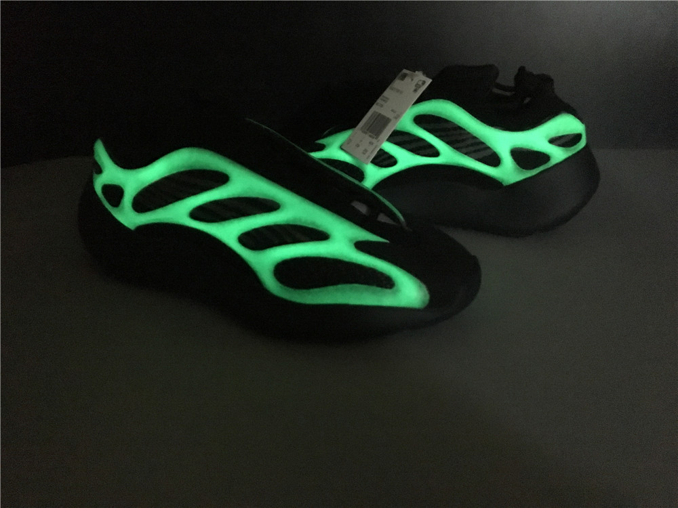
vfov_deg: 48.2
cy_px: 254
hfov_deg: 61.7
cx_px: 339
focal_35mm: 29
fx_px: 568
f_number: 2.2
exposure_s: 1/17
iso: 2000
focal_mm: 4.15
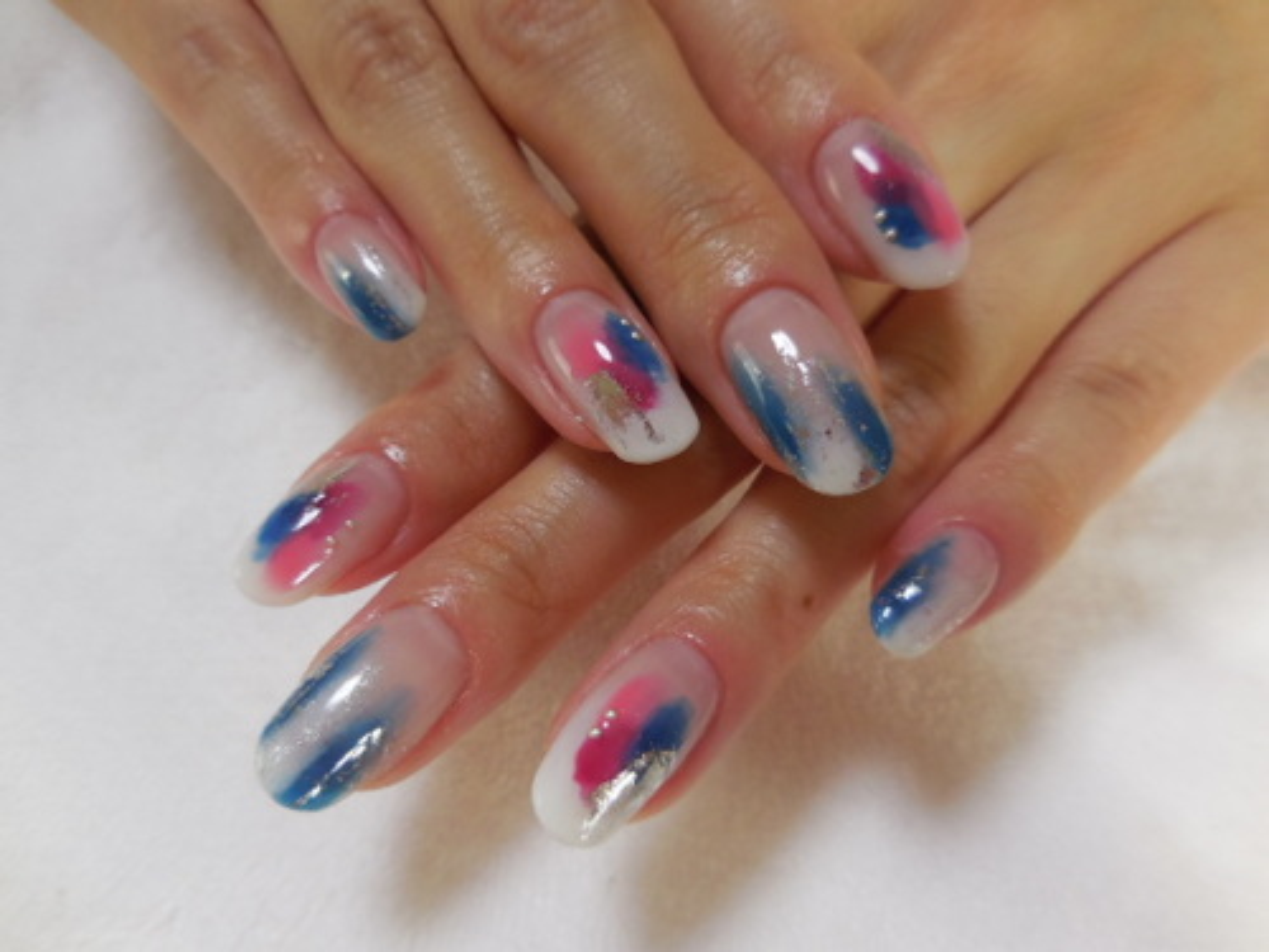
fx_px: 916
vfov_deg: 54.9
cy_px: 476
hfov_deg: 69.4
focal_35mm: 25
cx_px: 634
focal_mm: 4.5
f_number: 3.3
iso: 125
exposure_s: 1/30
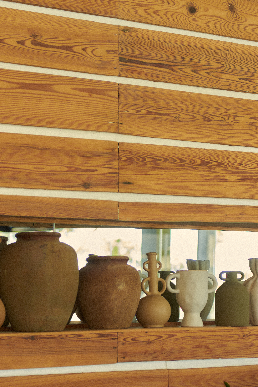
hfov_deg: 14.4
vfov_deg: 21.4
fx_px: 1021
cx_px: 108
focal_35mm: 95
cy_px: 252
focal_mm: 66
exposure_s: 1/200
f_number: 3.2
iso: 500
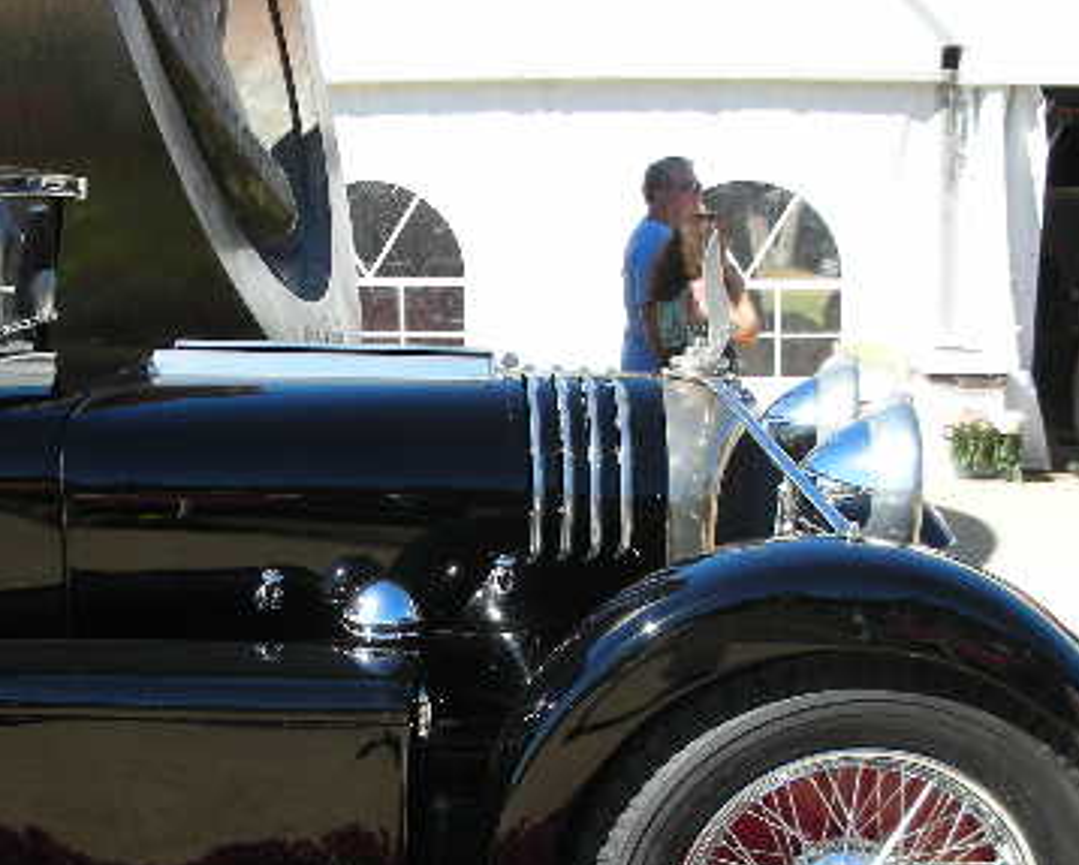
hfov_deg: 30.6
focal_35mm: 61
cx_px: 332
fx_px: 1950
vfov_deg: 24.7
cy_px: 663
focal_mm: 5.8
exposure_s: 1/294
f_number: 3
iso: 50
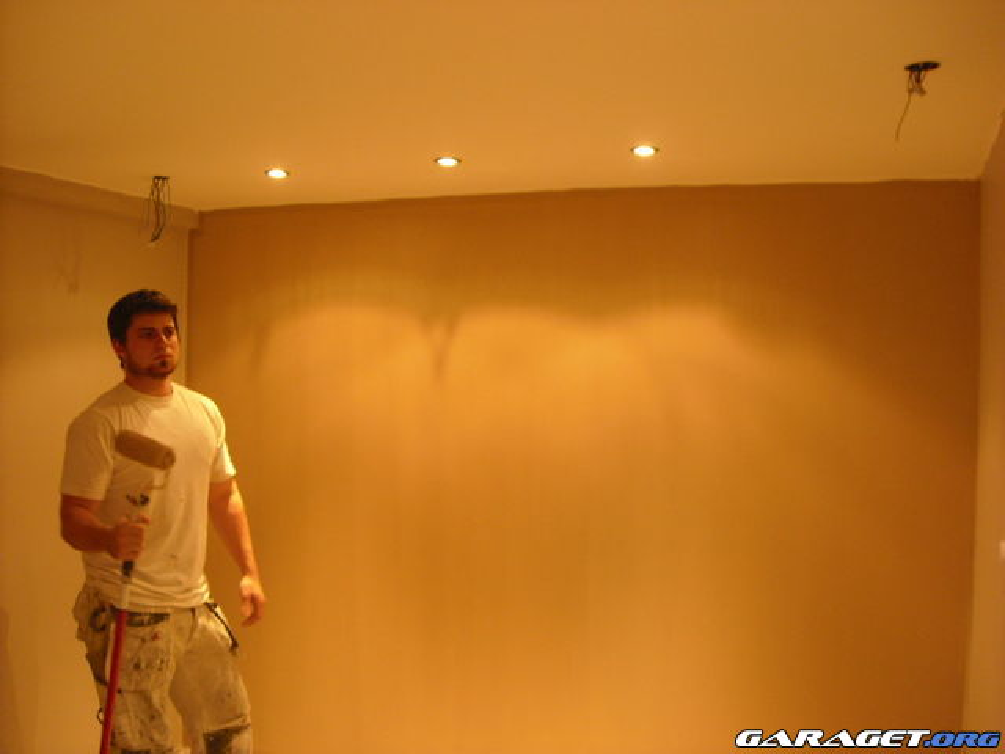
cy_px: 377
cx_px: 502
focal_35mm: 37
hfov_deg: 50.1
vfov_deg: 38.7
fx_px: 1074
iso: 200
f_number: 2.7
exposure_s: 1/8
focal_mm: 6.2
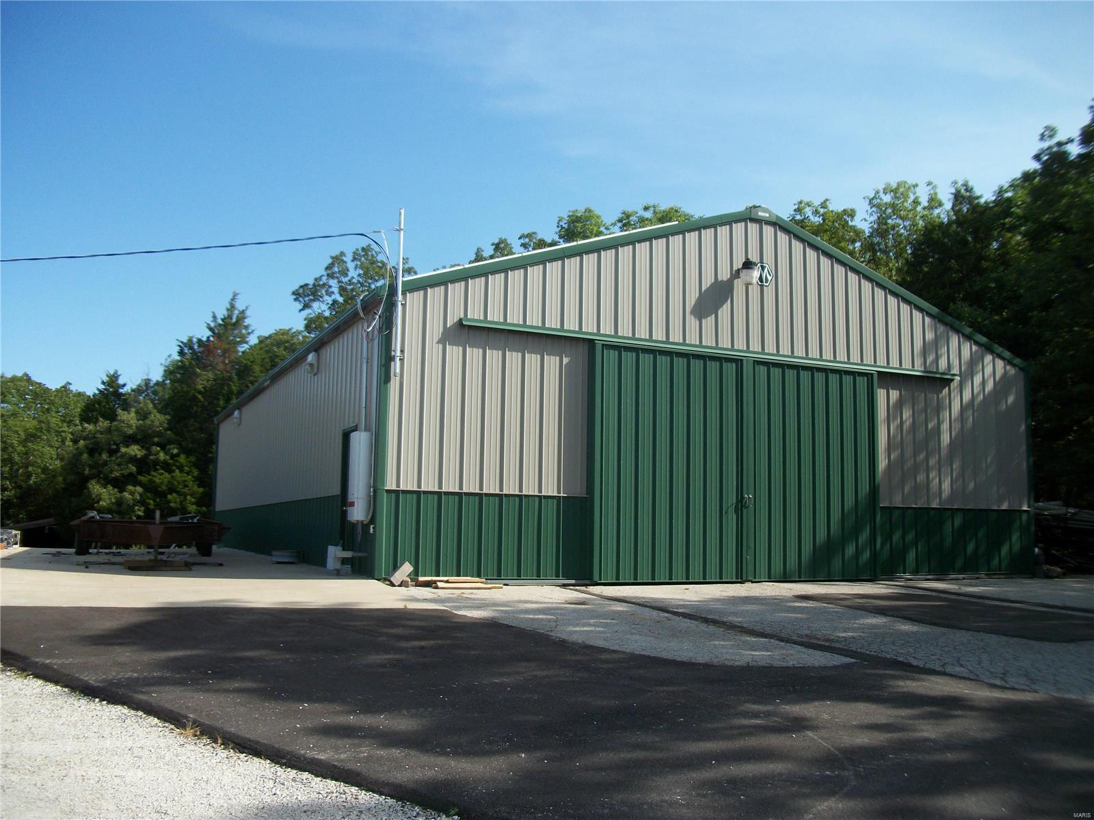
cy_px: 410
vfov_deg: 44.2
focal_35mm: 32
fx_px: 1011
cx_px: 547
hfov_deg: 56.8
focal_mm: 5.7
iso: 80
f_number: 2.9
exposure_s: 1/1000
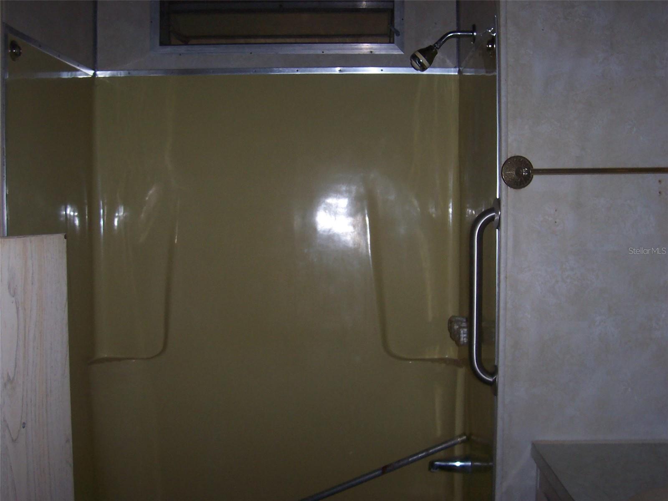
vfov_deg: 38.7
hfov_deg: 50.1
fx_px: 714
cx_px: 334
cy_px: 250
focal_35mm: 37
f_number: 2.8
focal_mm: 5.6
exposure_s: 1/60
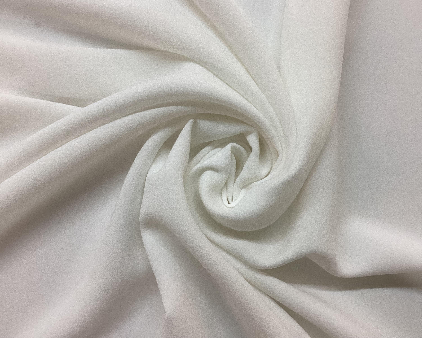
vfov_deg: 44.5
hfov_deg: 54.2
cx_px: 223
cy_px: 166
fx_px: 412
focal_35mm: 33
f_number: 2.4
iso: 80
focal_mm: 3.3
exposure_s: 1/120
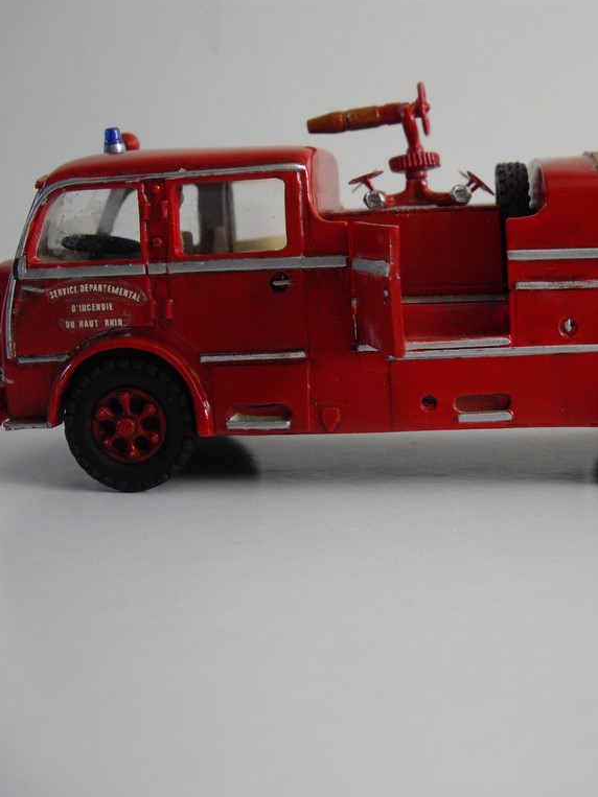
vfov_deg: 37.5
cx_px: 467
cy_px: 398
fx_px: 1175
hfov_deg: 28.0
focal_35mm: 51
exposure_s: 1/80
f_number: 2.8
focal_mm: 7.9
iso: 200
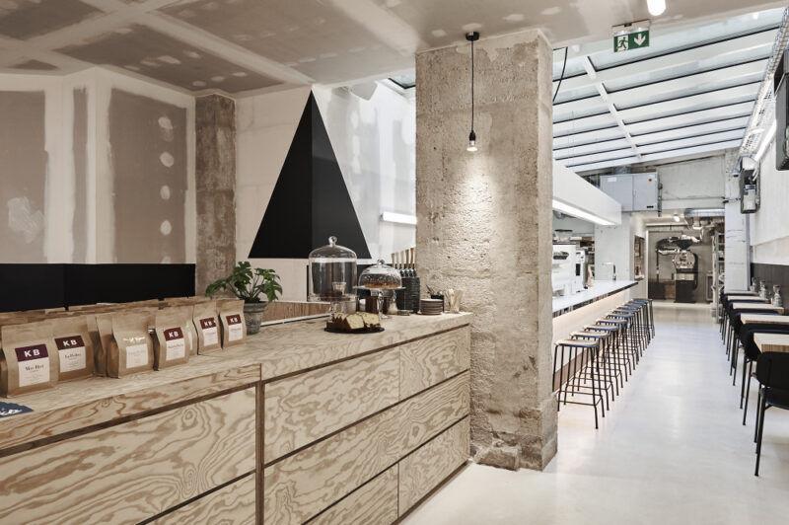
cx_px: 394
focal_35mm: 24
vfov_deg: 53.1
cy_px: 262
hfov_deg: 73.8
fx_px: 526
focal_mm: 24
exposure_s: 1/8
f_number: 11
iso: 320
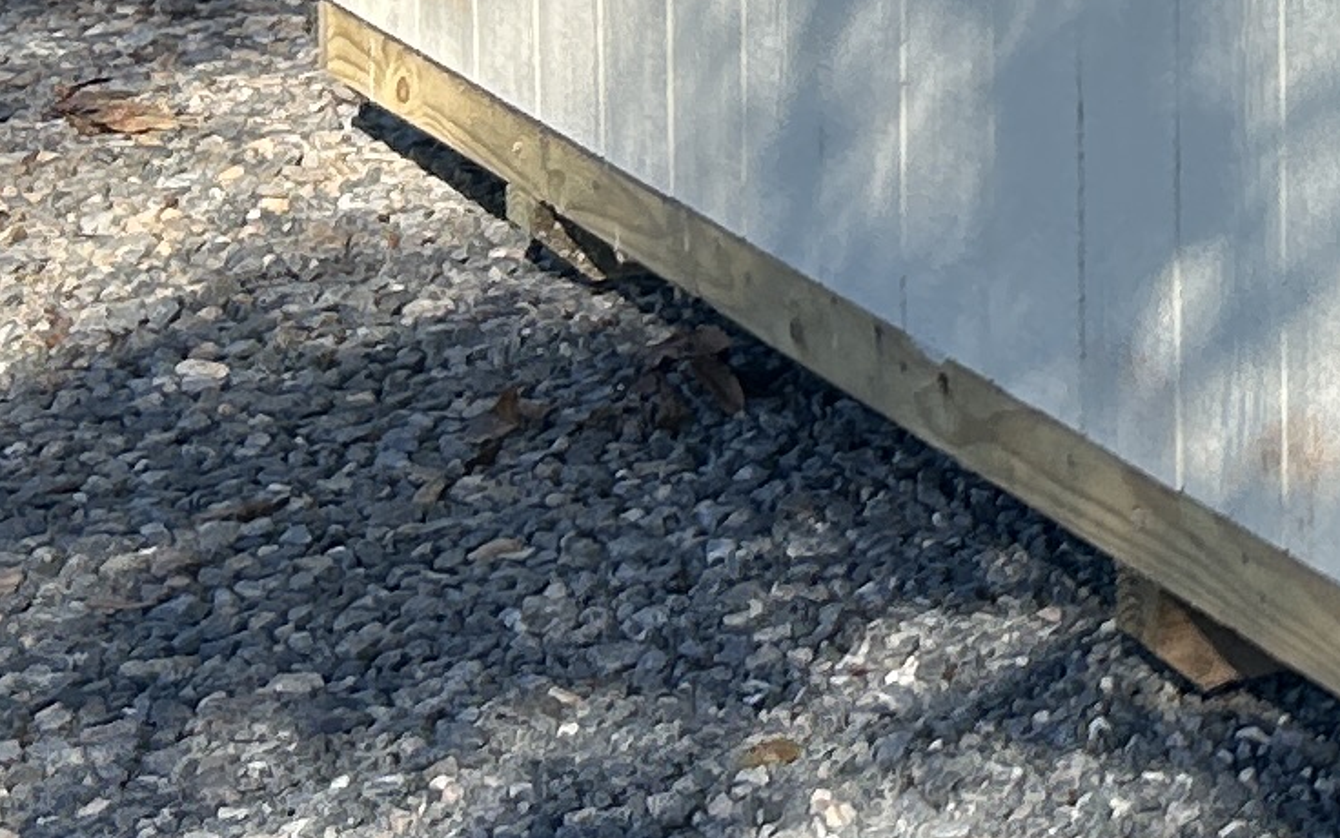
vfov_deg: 8.2
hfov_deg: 12.1
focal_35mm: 151
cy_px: -964
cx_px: 2764
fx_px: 5514
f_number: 1.5
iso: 50
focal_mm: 5.7
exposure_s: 1/1901
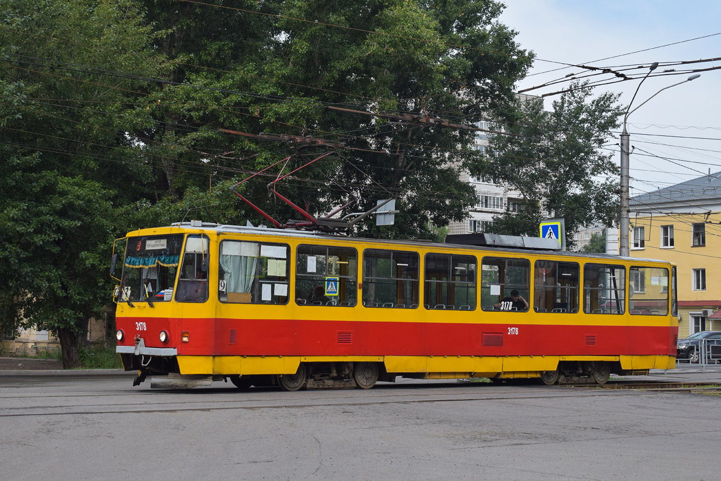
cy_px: 240
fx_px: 1141
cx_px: 360
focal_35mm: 57
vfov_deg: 23.8
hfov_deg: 35.1
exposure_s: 1/800
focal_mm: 38
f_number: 6.3
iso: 400
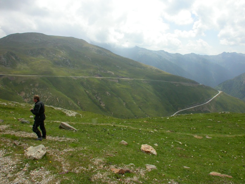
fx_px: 269
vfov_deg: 37.7
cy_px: 92
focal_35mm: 38
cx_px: 122
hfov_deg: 49.0
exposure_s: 1/282
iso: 100
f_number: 7.5
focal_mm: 7.85
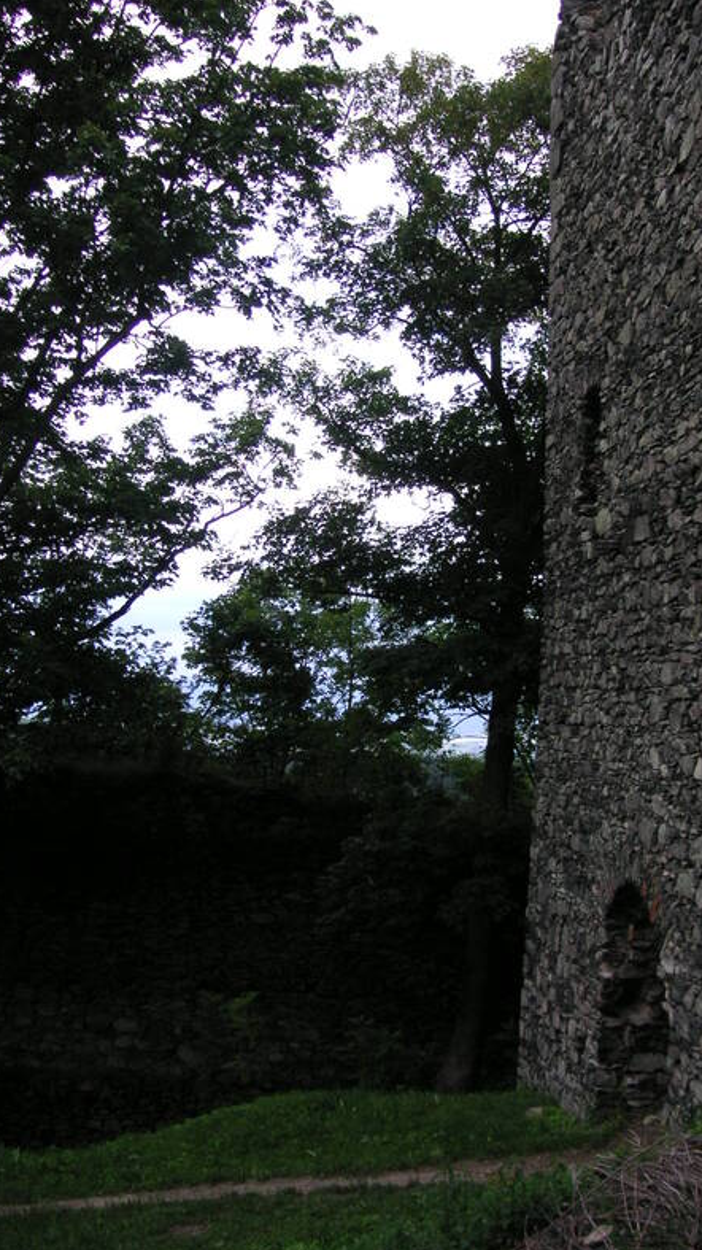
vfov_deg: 49.4
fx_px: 1358
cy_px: 623
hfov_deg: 28.9
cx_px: 405
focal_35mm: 41
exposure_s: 1/350
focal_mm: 6.1
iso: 50
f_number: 2.8
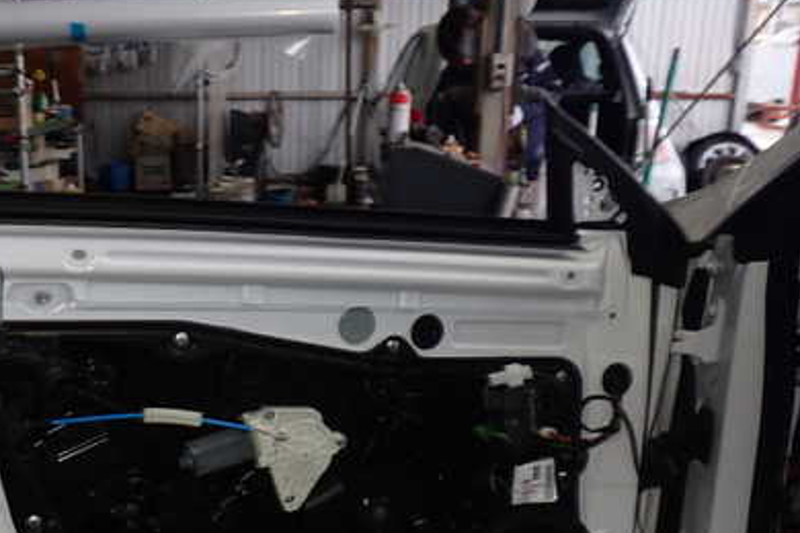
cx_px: 201
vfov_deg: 27.8
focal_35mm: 48
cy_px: 383
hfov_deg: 40.0
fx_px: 1067
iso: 200
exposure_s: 1/30
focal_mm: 5.4
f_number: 6.3
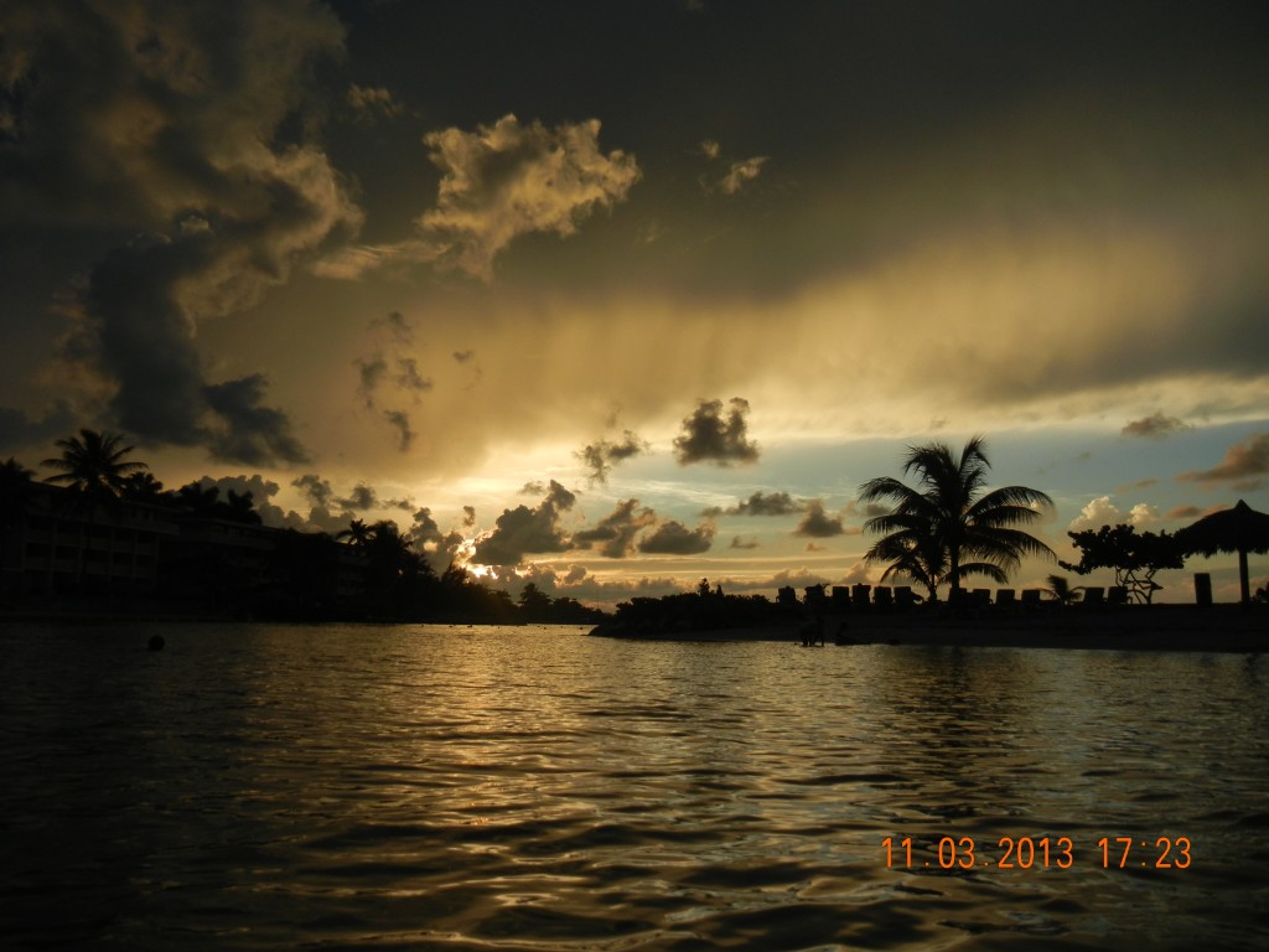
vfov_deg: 46.8
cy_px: 476
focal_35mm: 30
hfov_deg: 60.0
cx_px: 634
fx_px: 1100
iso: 160
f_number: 7
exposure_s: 1/354
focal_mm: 5.4
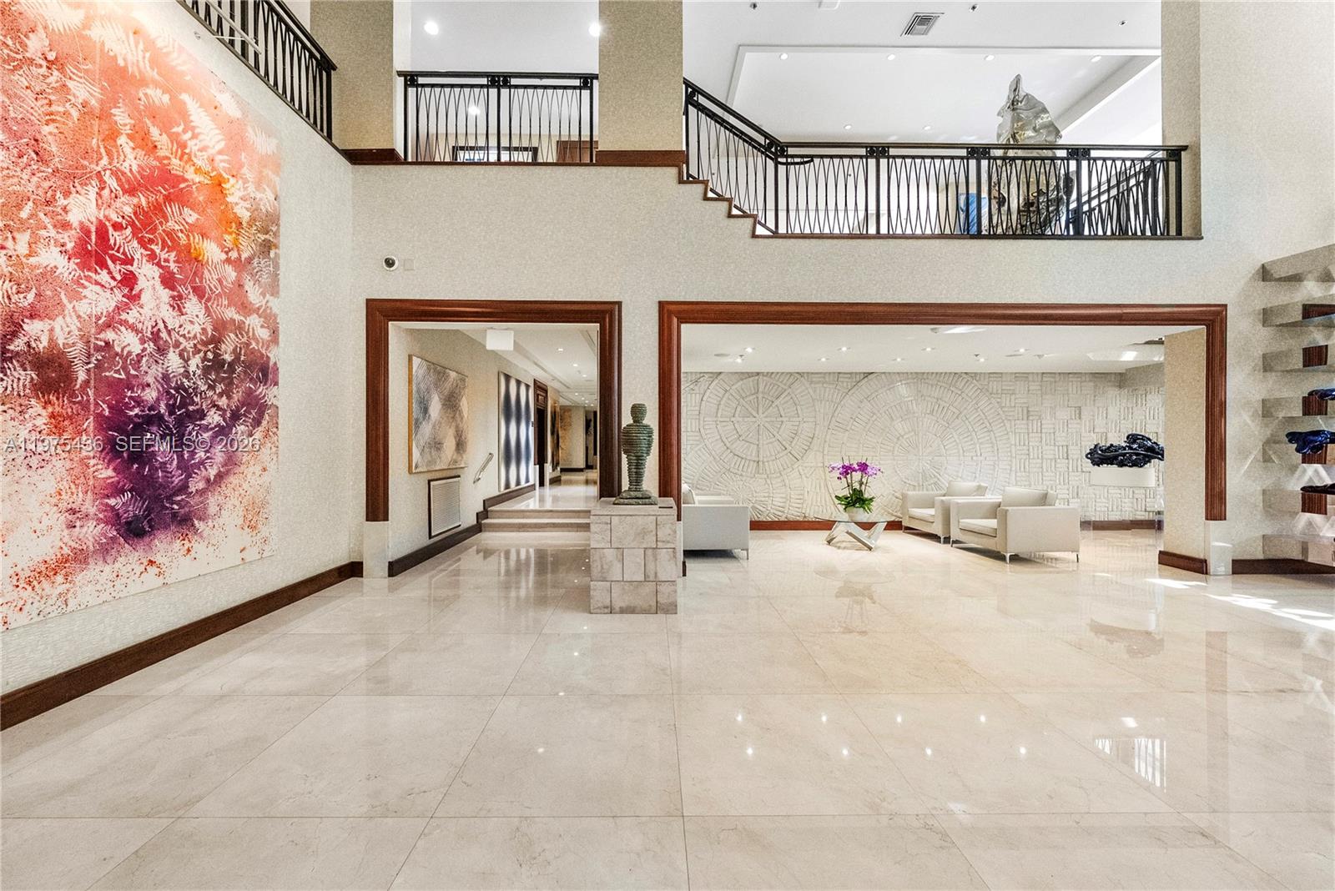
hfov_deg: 108.3
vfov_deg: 85.5
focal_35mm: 13
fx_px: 482
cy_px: 446
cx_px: 668
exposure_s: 1/2000
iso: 12800
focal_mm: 13
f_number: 5.6
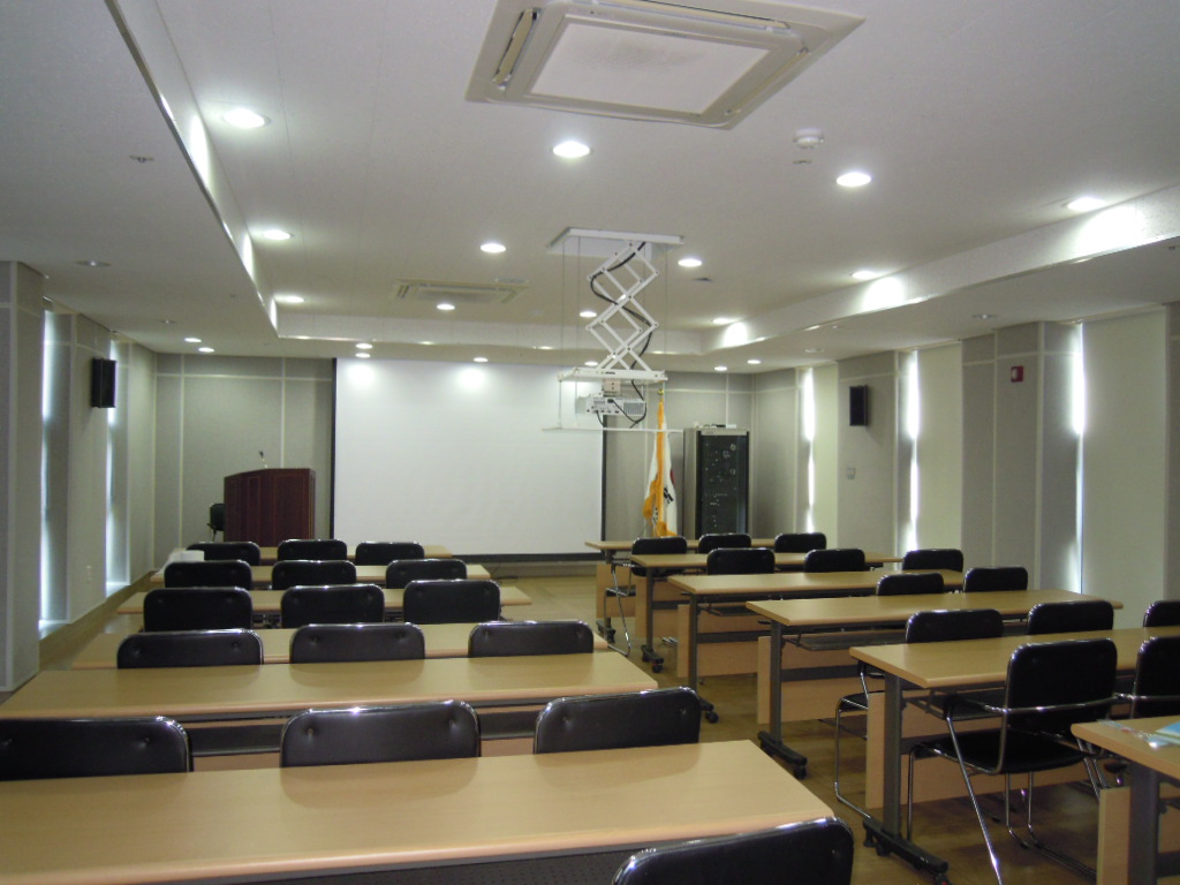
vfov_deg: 49.7
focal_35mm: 28
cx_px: 590
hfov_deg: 63.4
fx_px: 954
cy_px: 442
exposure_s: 1/40
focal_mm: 5
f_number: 2.7
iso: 250
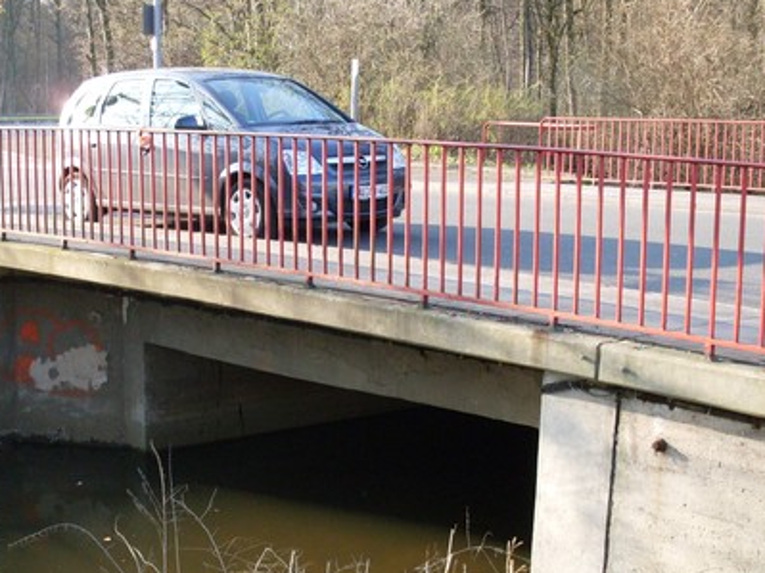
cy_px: 398
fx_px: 1303
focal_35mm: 59
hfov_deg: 32.7
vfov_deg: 24.6
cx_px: 336
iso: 80
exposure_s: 1/125
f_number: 2.8
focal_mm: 6.3
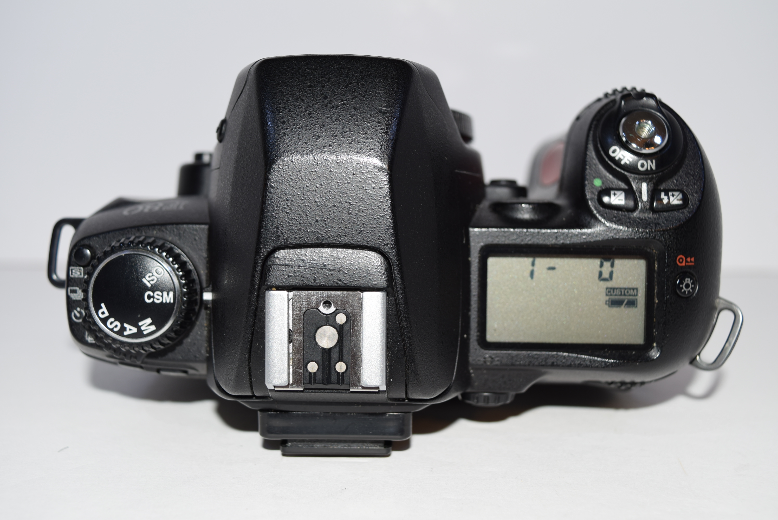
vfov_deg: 30.9
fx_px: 941
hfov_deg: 44.9
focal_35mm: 44
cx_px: 389
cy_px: 260
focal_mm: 29
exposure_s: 1/60
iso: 100
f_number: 8
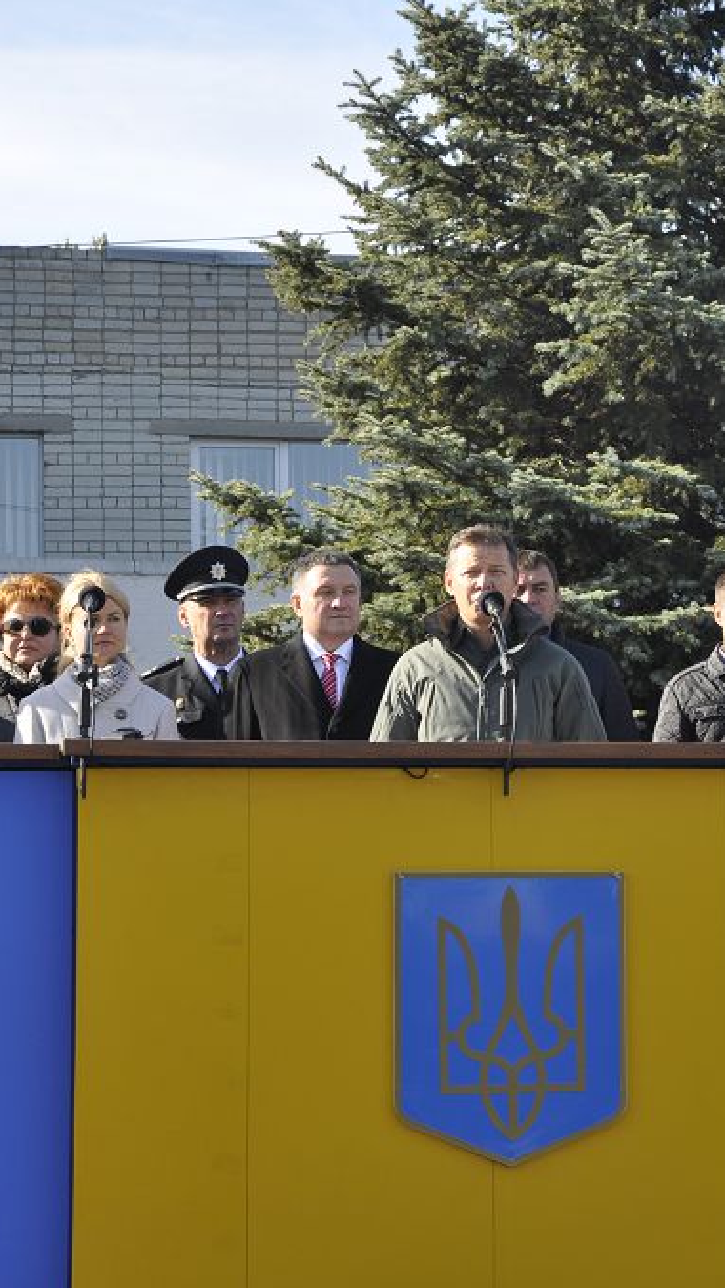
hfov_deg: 10.2
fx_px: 4064
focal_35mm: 119
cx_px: 532
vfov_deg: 18.0
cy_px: 641
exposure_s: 1/250
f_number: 8
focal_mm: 50
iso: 200
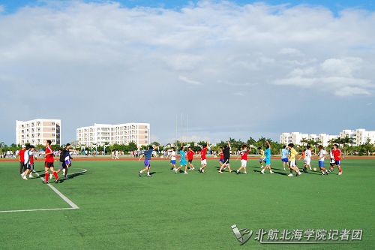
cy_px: 125
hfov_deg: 67.4
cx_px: 188
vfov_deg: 47.9
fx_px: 281
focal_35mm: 27
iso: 800
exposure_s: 1/4000
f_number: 5.6
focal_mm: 18
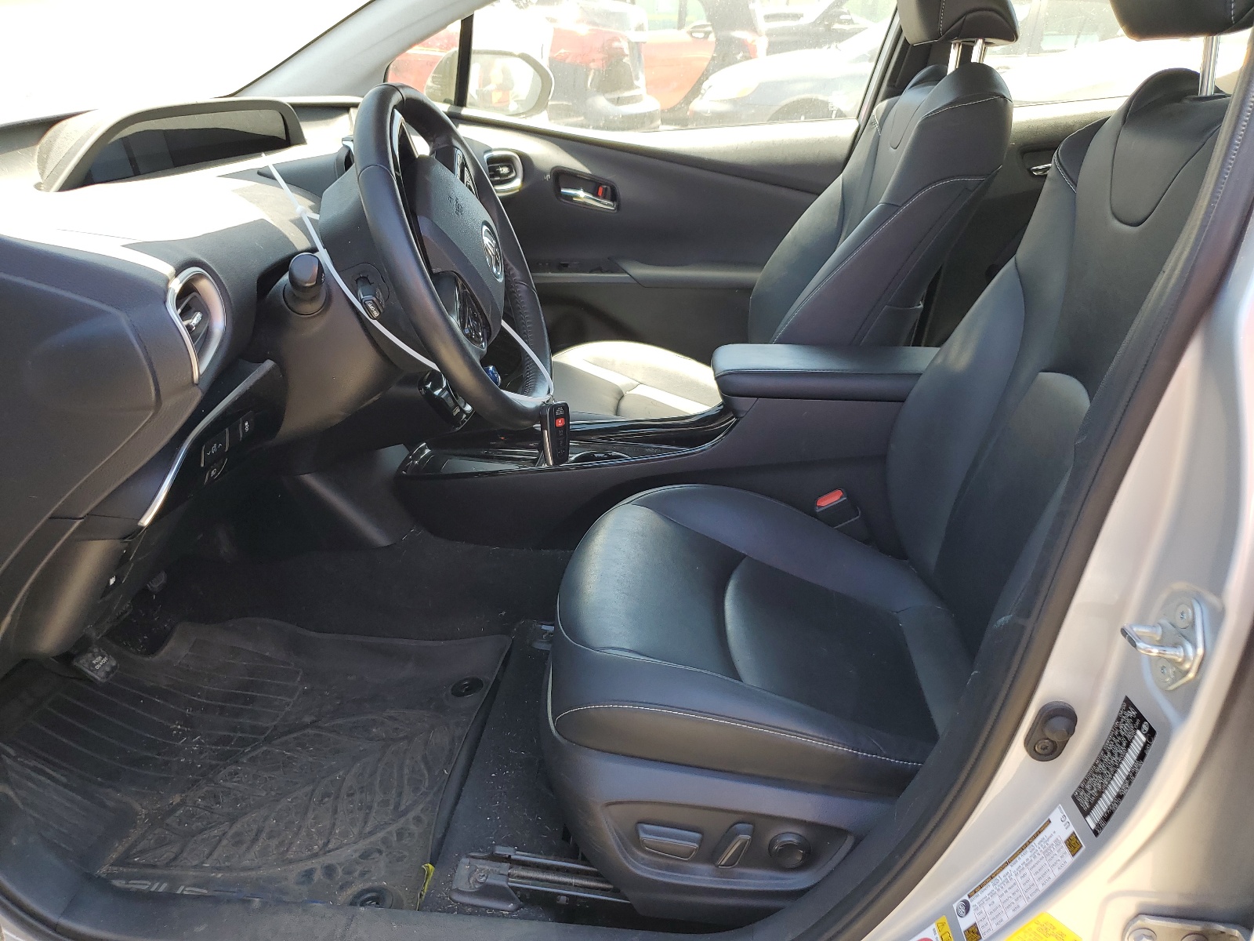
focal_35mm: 26
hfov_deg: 67.3
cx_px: 627
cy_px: 470
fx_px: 942
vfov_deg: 53.1
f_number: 1.5
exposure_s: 1/227
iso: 50
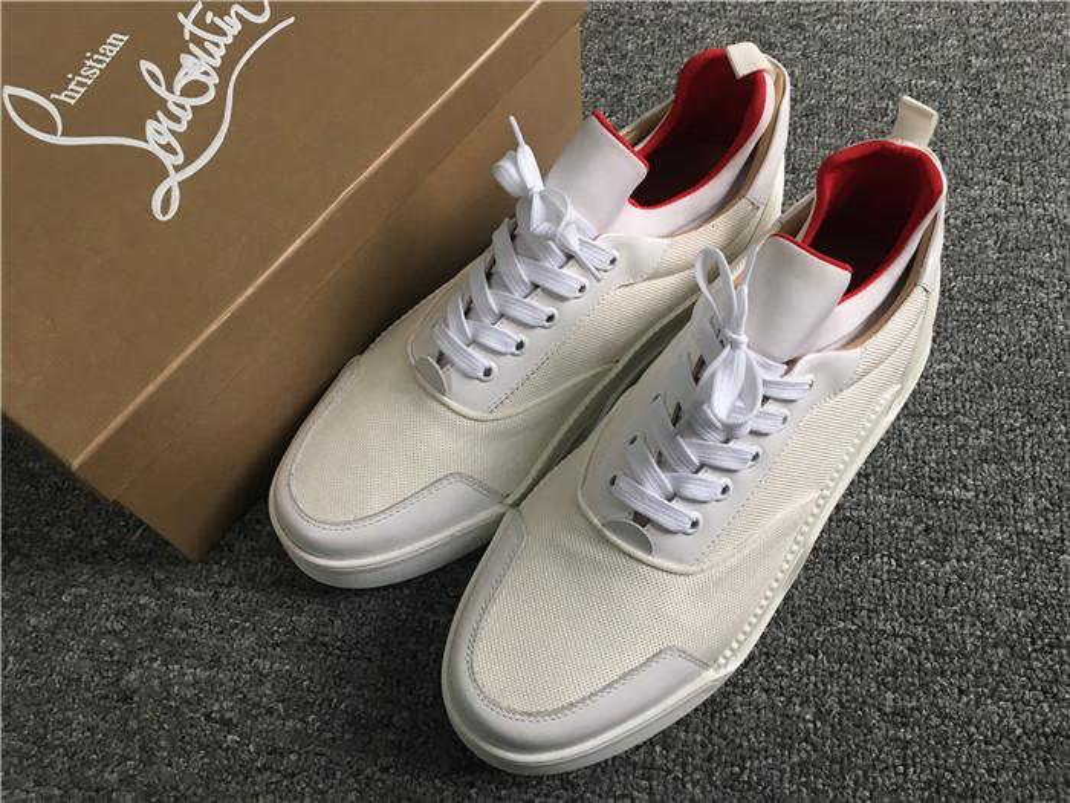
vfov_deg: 48.2
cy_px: 402
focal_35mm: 29
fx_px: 896
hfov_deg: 61.7
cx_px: 535
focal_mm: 4.15
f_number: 2.2
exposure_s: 1/33
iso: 64
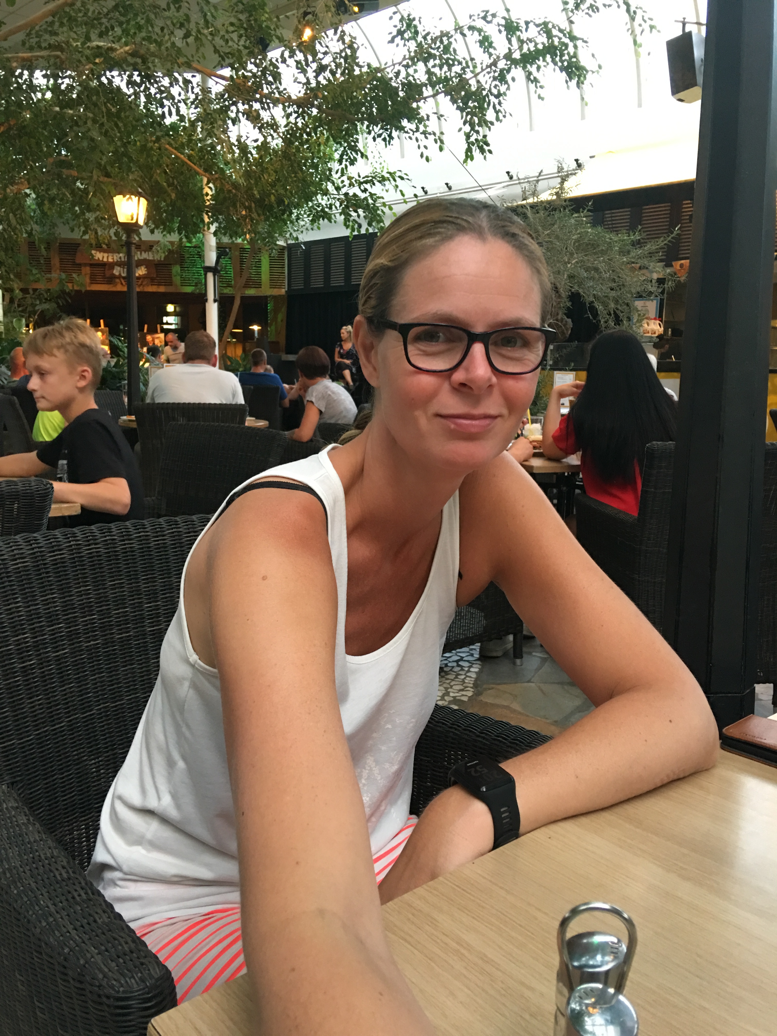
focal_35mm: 29
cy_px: 518
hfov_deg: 48.2
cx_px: 388
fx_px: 868
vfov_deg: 61.7
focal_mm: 4.15
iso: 100
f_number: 2.2
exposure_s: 1/17
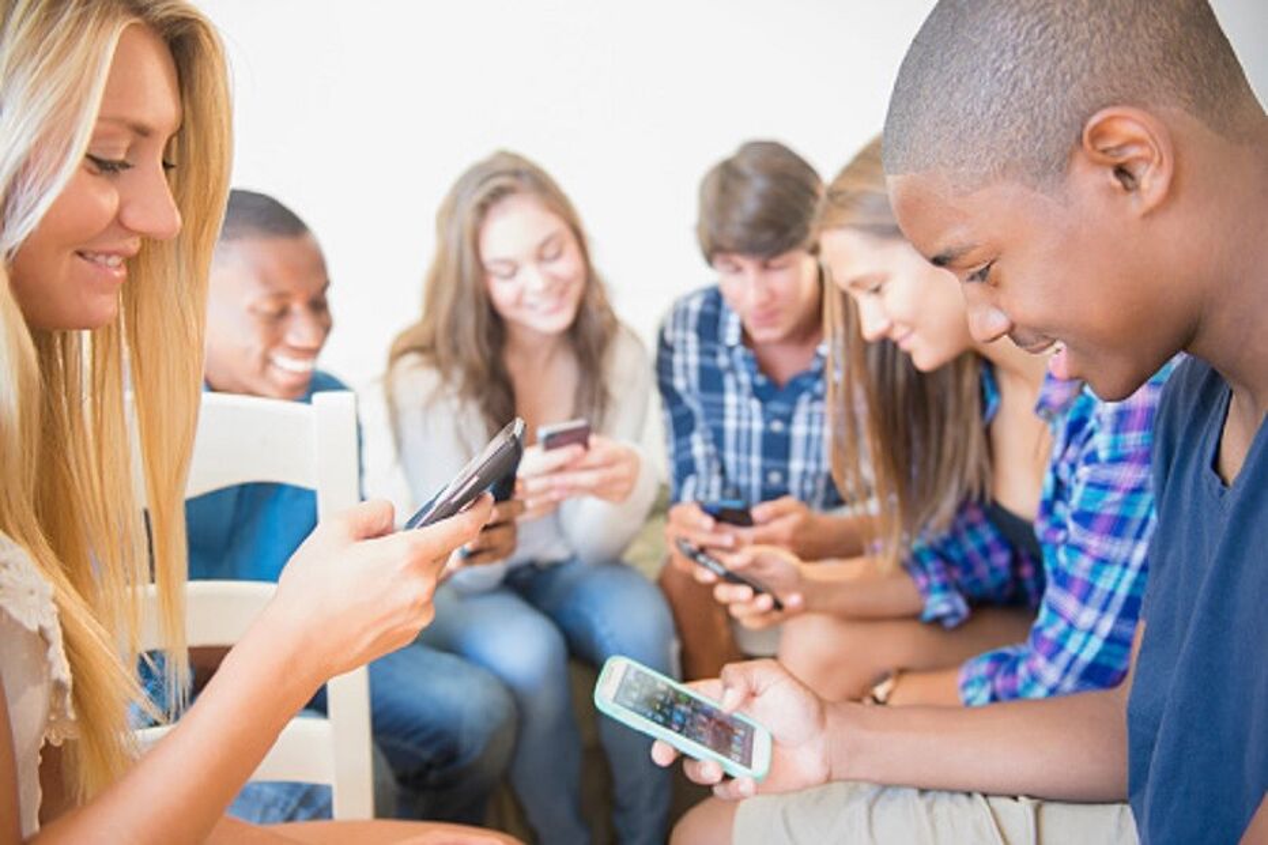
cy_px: 422
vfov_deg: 42.3
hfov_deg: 60.3
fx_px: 1092
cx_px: 634
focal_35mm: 31
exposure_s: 1/80
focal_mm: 31
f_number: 2.8
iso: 320
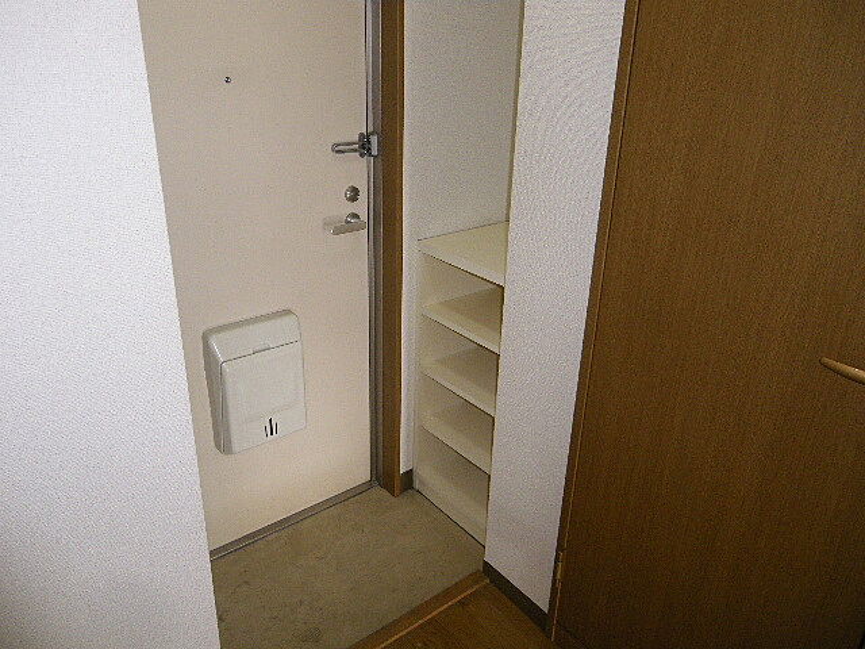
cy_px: 324
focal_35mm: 28
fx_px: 700
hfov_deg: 63.4
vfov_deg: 49.7
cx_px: 432
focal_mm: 4.9
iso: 400
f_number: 2.6
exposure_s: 1/60
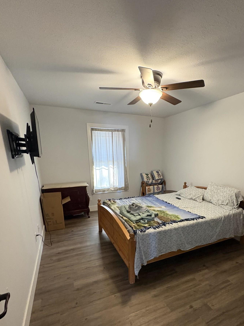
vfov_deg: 86.2
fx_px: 169
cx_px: 138
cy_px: 202
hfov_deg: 71.3
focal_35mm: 18
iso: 640
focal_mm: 2.22
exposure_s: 1/60
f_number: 2.2
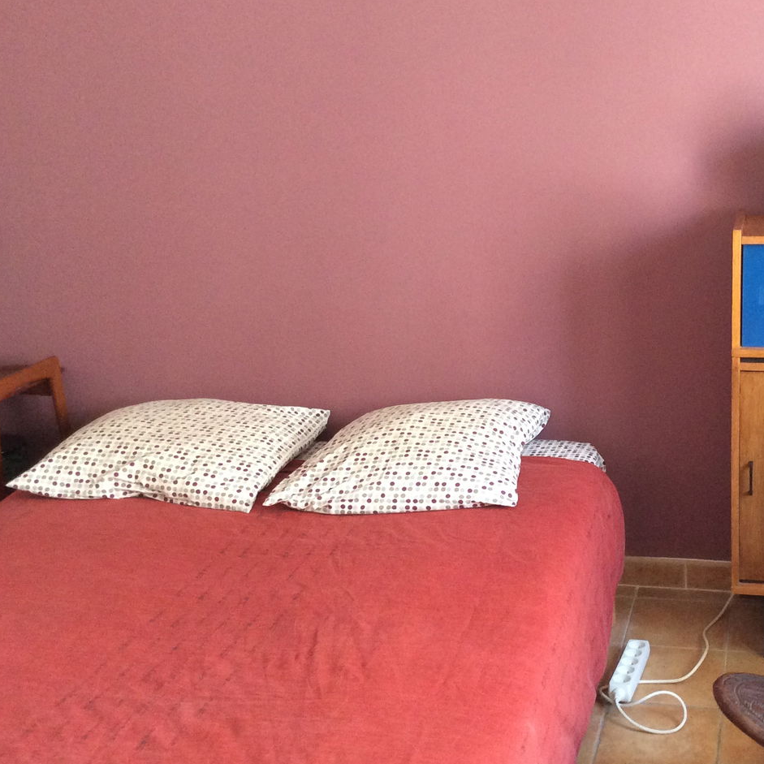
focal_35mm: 48
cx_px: 522
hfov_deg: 34.9
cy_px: 358
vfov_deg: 35.3
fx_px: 1199
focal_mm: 3.3
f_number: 2.4
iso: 200
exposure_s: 1/25
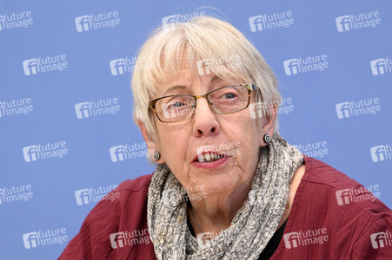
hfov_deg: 10.3
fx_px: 2176
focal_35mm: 200
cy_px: 130
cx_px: 196
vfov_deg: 6.9
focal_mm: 200
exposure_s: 1/500
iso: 4000
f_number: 5.6
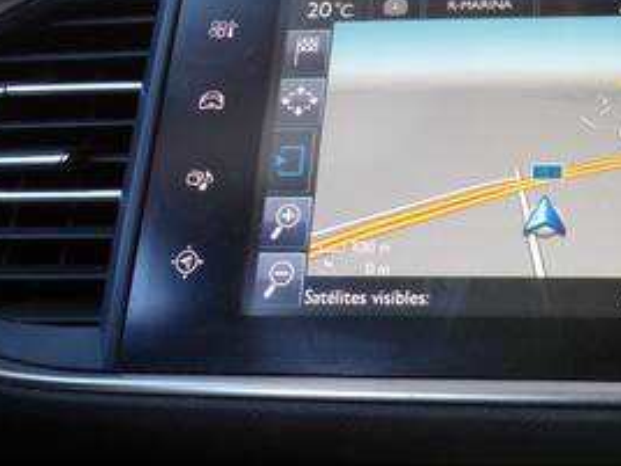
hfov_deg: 41.0
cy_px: 144
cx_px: 540
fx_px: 771
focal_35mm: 43
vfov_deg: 33.2
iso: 100
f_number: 4.4
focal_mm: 4.3
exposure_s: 1/38
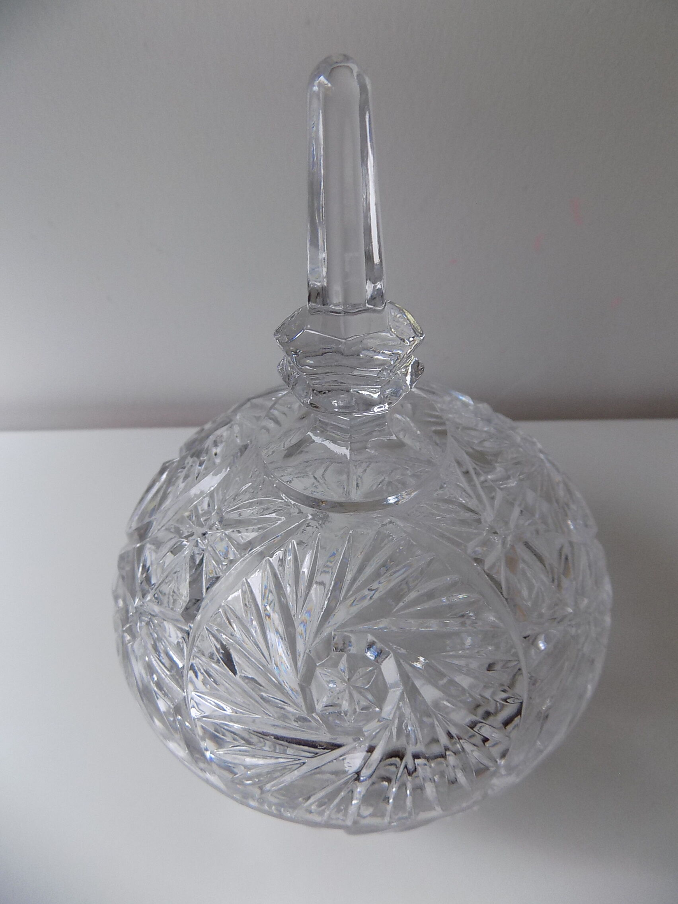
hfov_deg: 58.9
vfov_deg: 73.9
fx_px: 601
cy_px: 452
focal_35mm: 23
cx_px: 339
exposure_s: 1/30
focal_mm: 4
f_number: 3.1
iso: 125
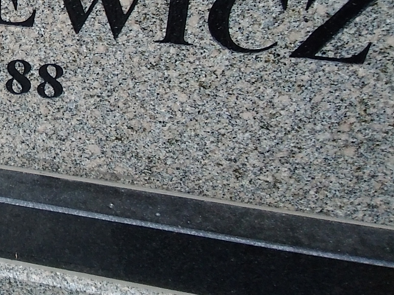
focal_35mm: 70
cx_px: -52
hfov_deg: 25.5
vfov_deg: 20.5
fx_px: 797
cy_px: 23
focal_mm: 2.39
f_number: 2.4
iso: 100
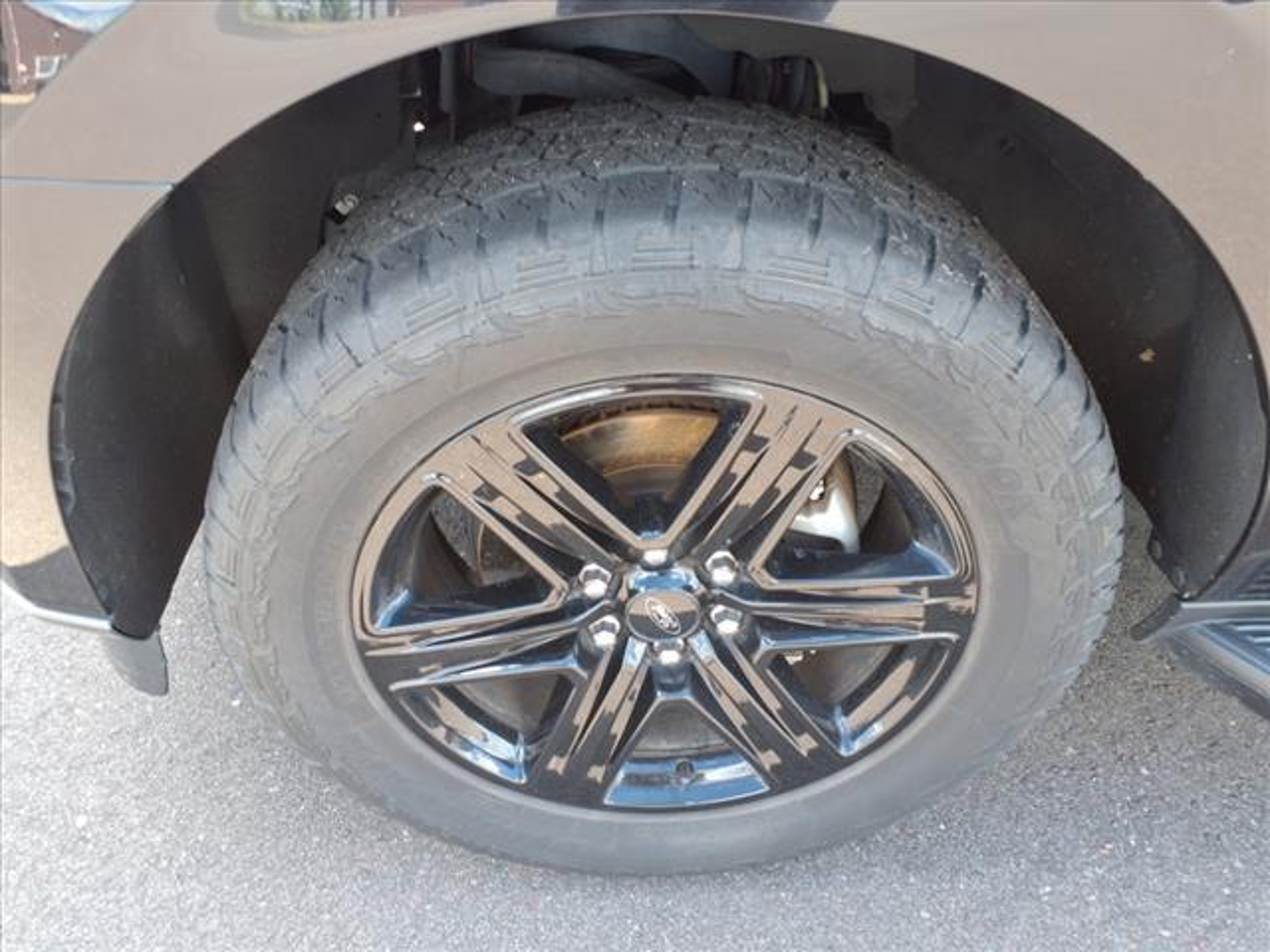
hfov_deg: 65.3
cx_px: 635
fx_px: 991
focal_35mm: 27
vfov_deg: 51.4
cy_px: 476
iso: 40
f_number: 1.9
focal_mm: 3.58
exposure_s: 1/60.2
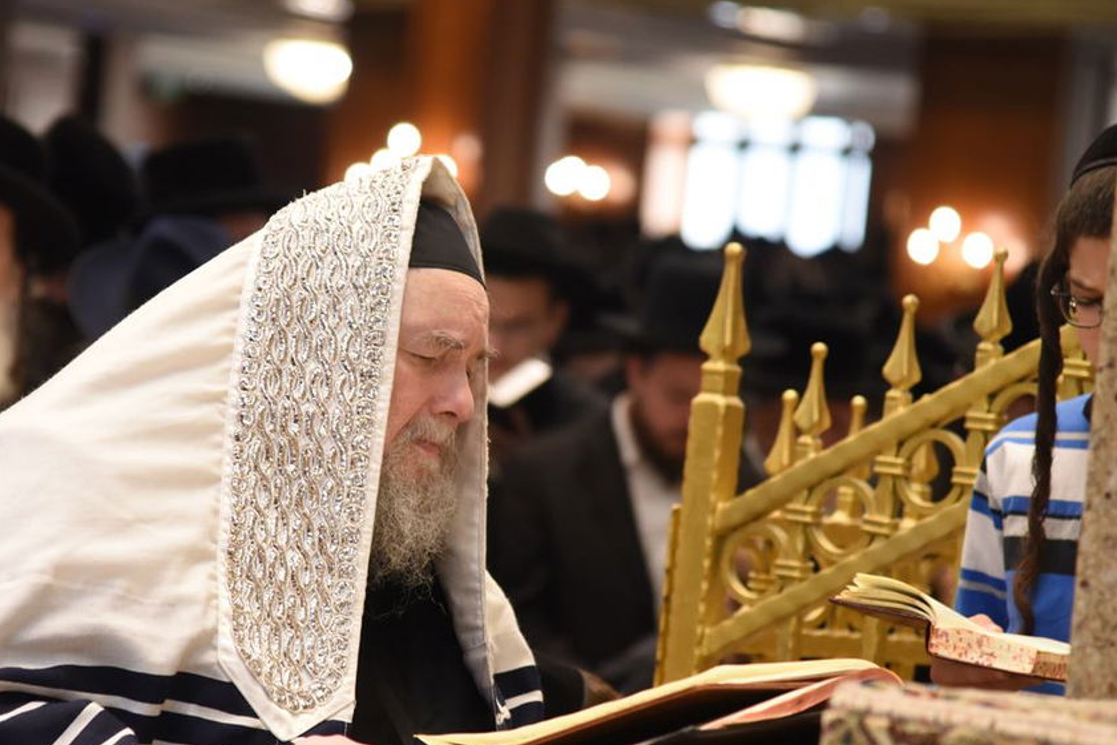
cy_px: 406
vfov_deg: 6.9
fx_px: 6205
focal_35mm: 200
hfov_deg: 10.3
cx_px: 428
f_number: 4
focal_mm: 120
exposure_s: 1/100
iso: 1250
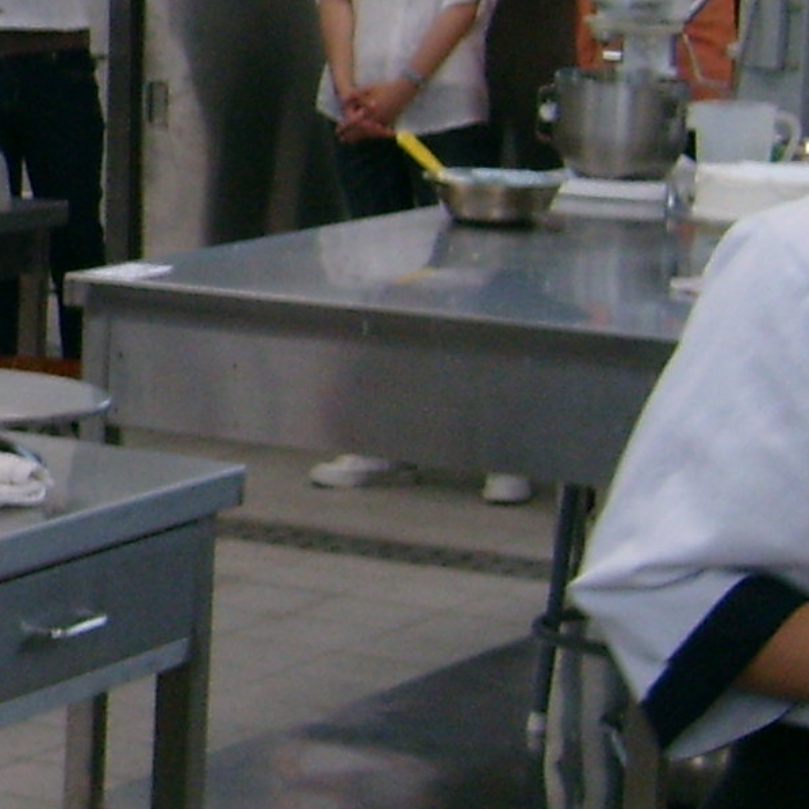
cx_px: -883
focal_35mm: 159
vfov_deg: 11.0
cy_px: 147
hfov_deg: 10.1
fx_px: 4204
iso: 80
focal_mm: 5.8
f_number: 2.8
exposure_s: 1/60
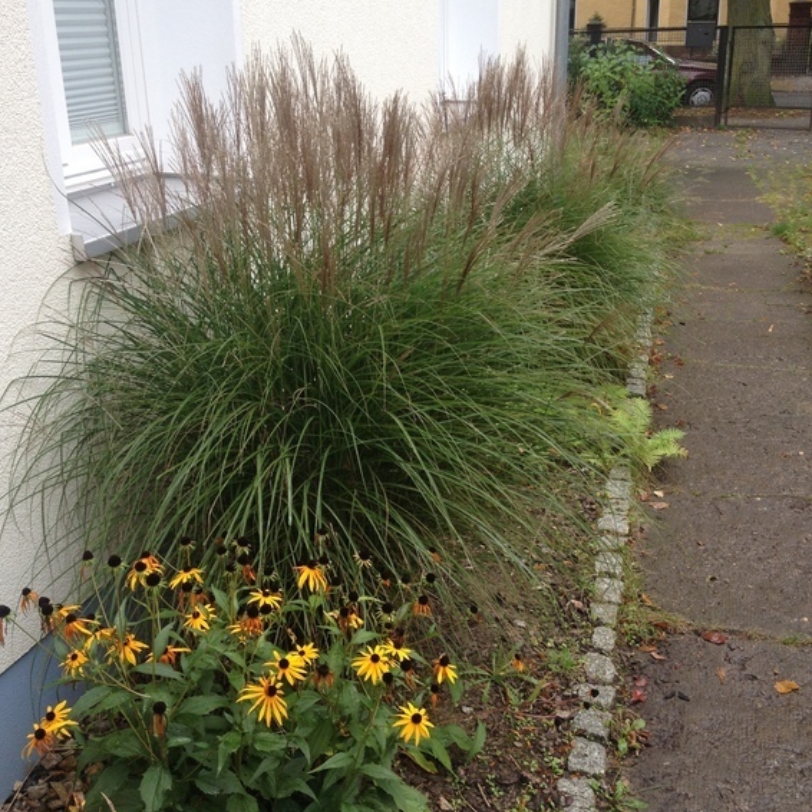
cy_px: 442
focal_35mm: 42
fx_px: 1115
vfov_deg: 40.0
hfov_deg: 40.0
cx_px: 400
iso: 50
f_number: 2.4
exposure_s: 1/224
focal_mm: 4.28
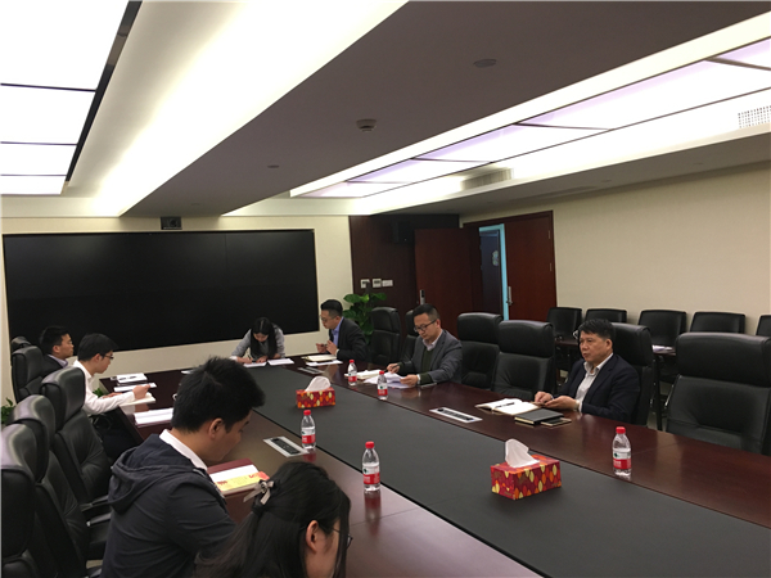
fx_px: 646
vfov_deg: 48.2
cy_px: 289
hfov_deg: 61.7
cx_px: 386
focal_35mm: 29
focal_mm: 4.15
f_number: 2.2
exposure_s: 1/33
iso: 160
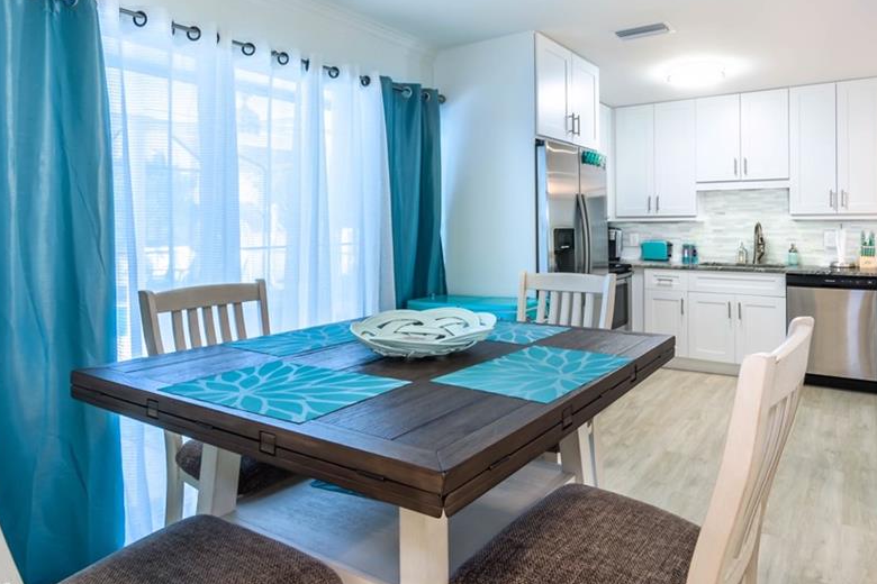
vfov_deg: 57.2
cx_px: 509
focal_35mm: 22
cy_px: 216
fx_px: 528
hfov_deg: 78.9
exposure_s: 1/2.5
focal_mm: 11
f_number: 11
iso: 100
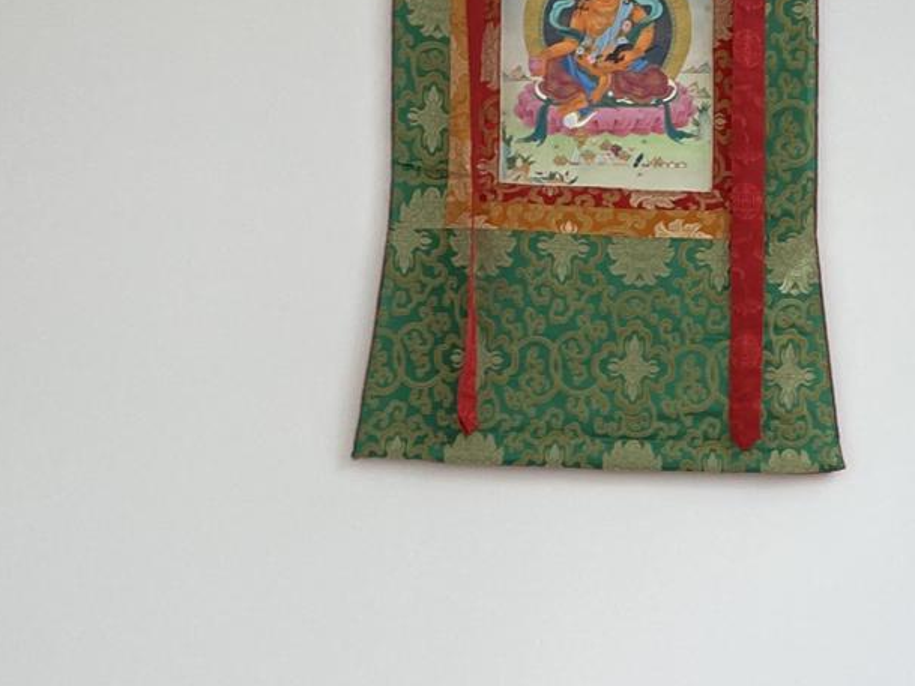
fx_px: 2168
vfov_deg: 16.4
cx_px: 747
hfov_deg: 23.4
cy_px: 1036
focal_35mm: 82
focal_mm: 4.25
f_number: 1.8
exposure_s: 1/121
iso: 100
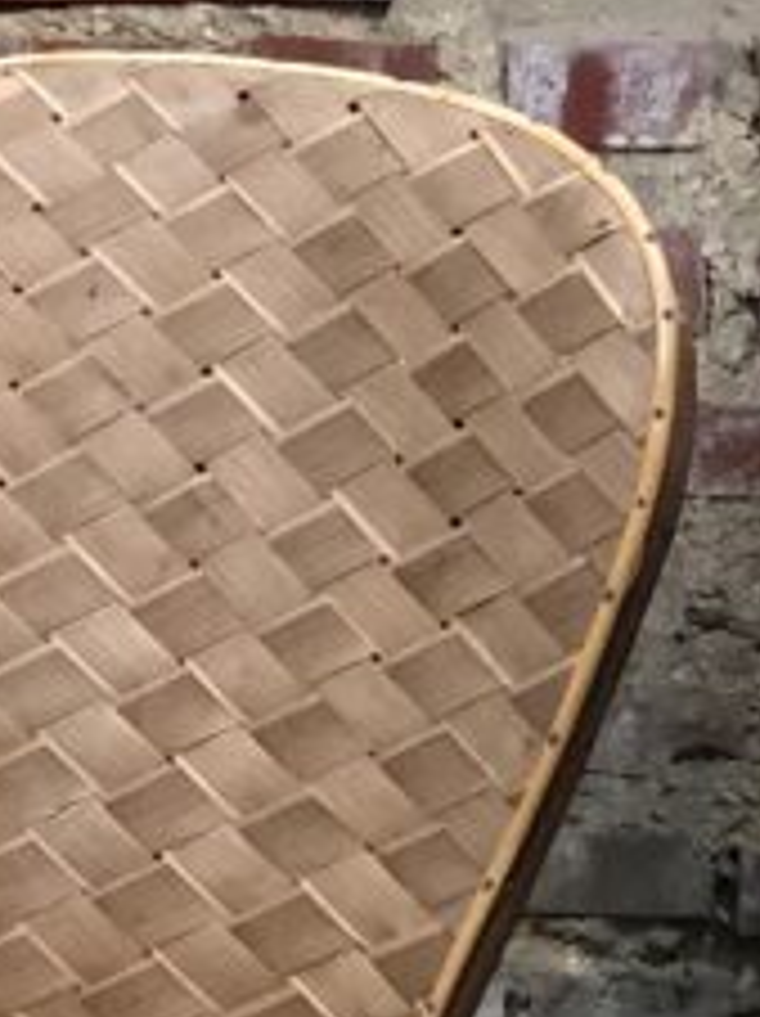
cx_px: -962
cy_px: 180
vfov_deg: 8.4
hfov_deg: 6.1
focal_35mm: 236
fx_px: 6922
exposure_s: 1/25
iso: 125
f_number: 2.4
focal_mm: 6
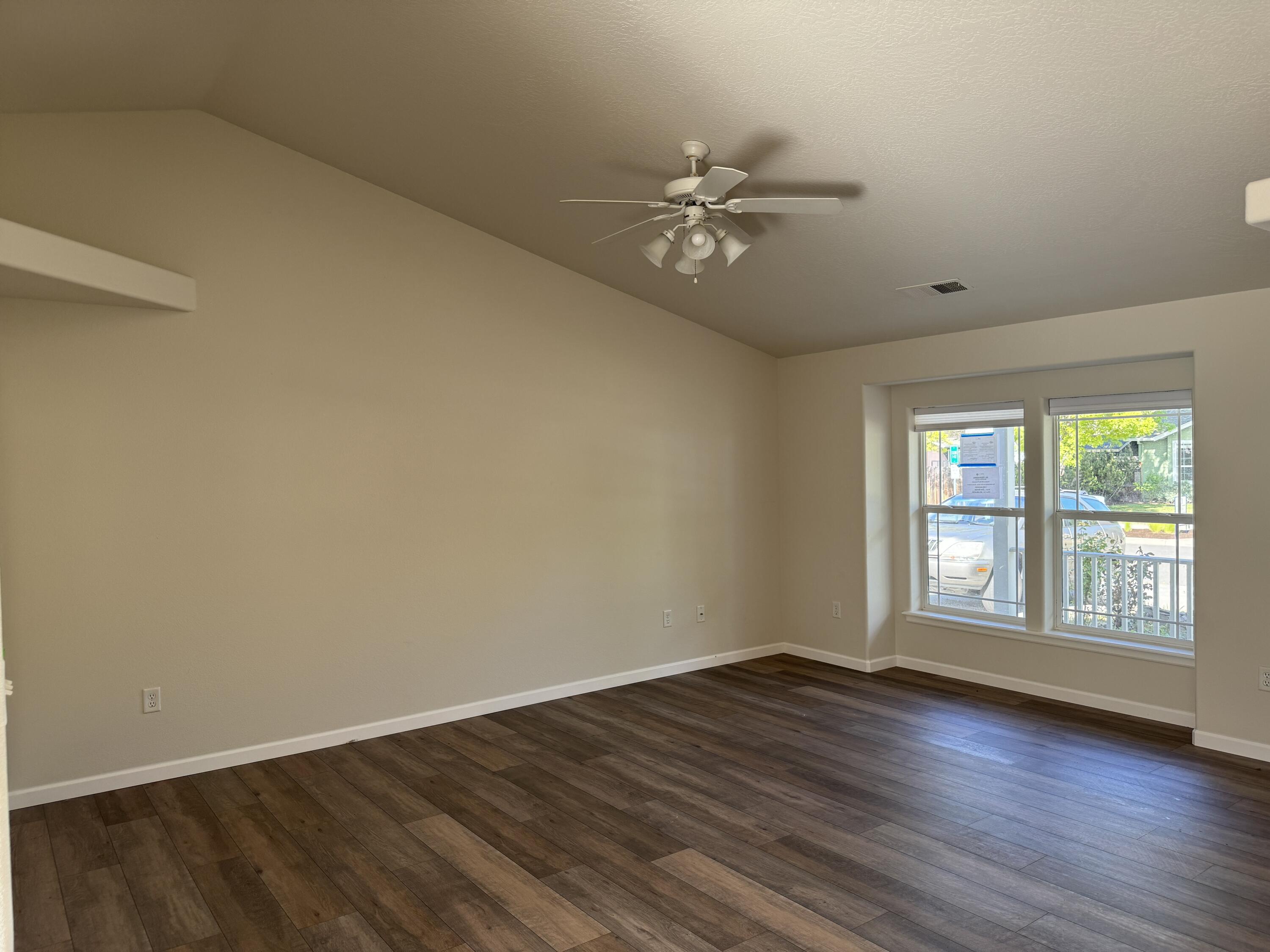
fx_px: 881
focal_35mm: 24
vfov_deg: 56.8
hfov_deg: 71.6
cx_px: 635
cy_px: 476
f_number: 1.78
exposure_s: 1/121
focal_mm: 6.76
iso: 100
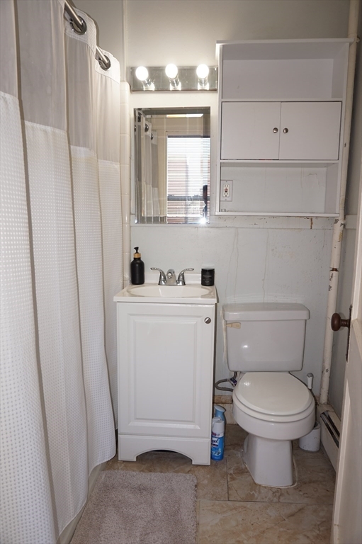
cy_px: 272
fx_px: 362
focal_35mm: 24
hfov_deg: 53.1
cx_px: 181
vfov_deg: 73.8
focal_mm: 16
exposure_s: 1/60
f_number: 4
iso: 100
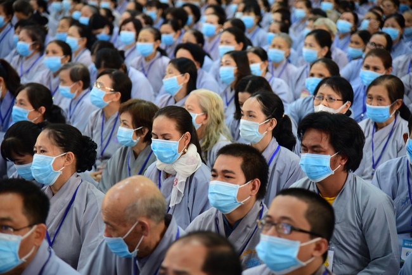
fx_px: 1259
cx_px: 206
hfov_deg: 18.6
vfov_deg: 12.5
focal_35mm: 110
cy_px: 138
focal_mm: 110
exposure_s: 1/25
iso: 800
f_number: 4
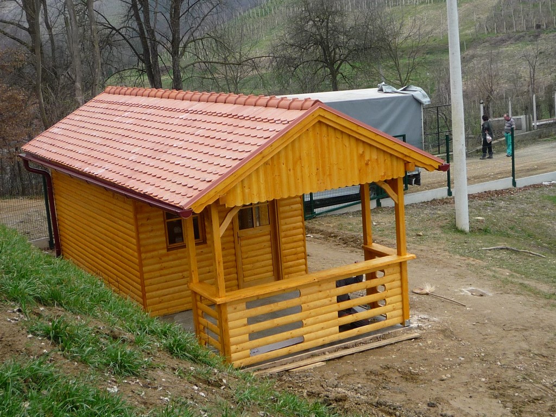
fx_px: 883
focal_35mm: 55
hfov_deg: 34.9
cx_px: 278
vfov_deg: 26.6
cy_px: 208
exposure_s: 1/250
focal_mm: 5.3
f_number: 4
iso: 100
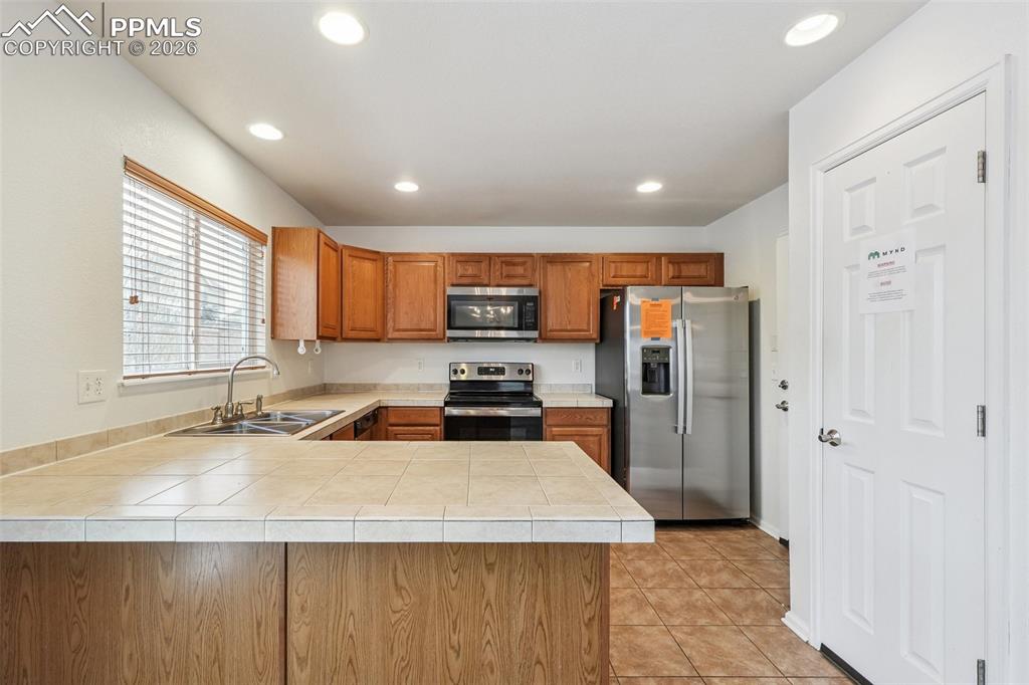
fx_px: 429
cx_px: 514
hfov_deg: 100.4
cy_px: 342
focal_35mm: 15
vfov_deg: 77.3
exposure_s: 1/40
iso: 640
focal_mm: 10
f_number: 9
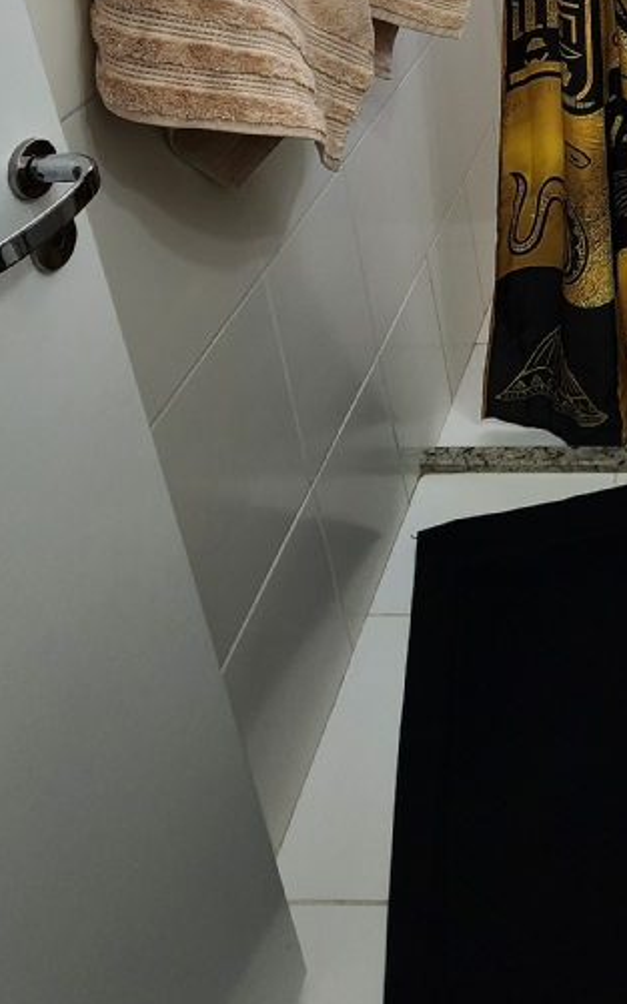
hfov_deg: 32.3
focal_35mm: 33
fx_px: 902
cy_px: -70
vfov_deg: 45.5
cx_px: 735
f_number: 2.2
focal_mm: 2.2
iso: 50
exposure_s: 1/149
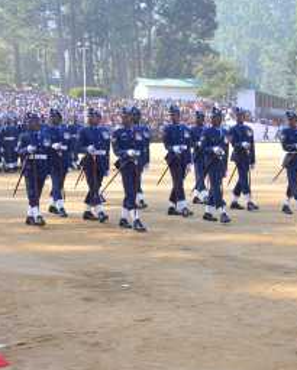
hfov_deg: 18.2
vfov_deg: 24.1
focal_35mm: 79
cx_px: 382
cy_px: 163
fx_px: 868
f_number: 8
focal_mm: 24
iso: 200
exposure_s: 1/125
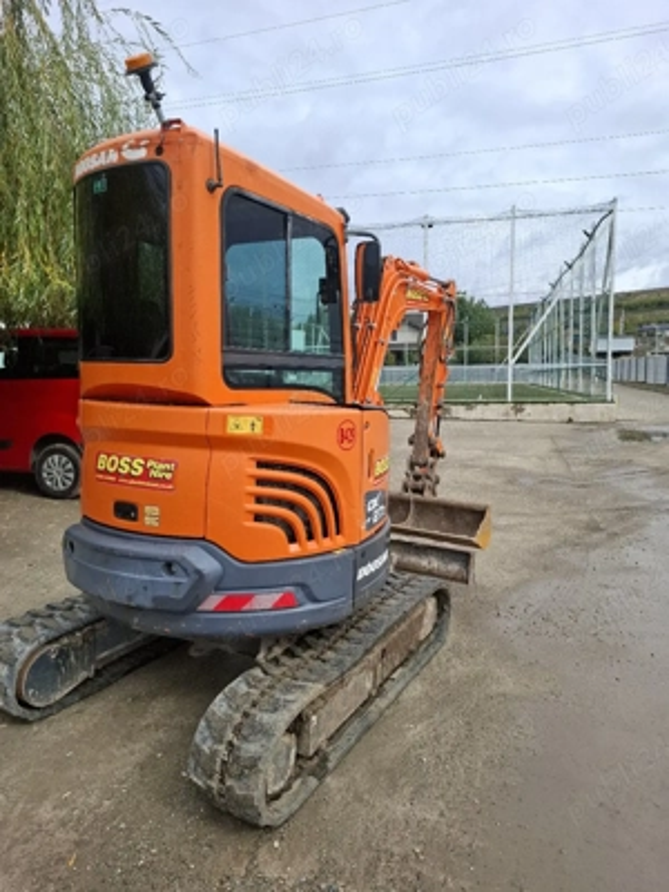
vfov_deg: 73.9
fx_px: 593
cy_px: 446
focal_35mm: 23
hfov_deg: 58.9
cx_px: 334
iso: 50
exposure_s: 1/1250
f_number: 1.8
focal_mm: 5.54
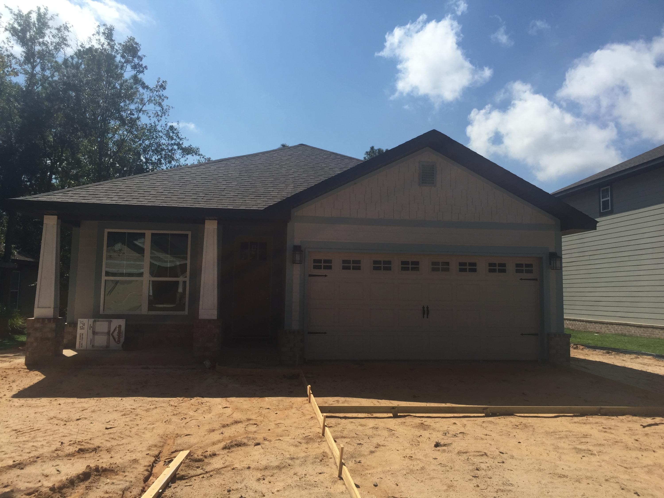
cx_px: 332
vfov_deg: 48.2
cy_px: 249
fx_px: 556
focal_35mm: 29
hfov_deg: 61.7
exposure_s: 1/3300
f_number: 2.2
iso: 32
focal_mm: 4.15
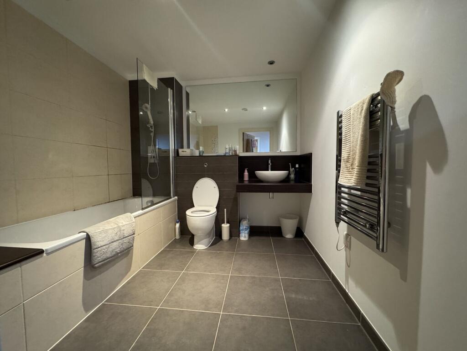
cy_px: 176
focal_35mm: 14
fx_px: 189
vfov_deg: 85.7
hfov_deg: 102.1
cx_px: 234
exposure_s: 1/33
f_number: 2.2
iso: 1000
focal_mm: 2.22
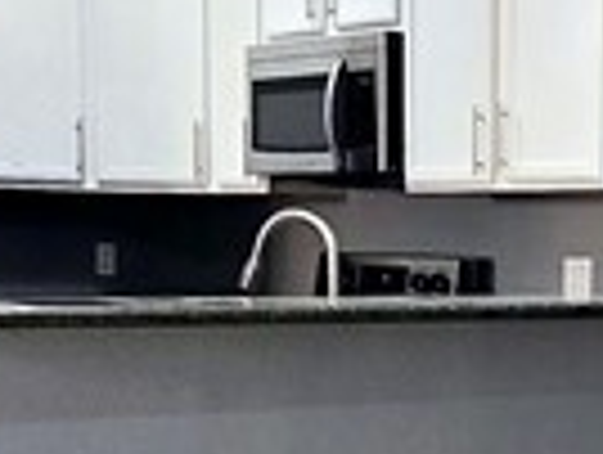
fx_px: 1728
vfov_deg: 14.7
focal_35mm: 99
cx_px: 724
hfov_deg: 18.7
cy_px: 490
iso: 80
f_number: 2.2
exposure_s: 1/60.2
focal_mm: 2.2
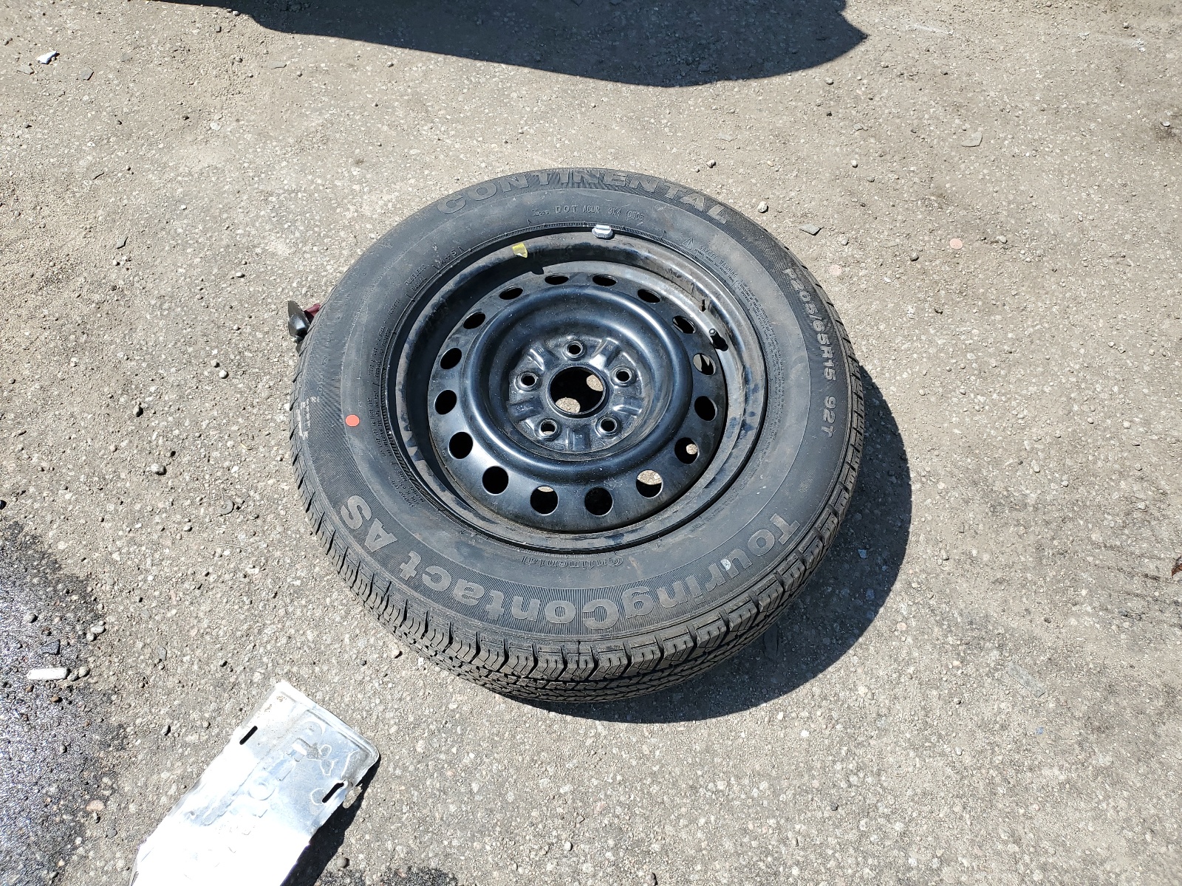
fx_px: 888
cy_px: 443
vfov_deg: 53.1
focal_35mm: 26
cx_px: 591
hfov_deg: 67.3
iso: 50
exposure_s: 1/2000
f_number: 1.5
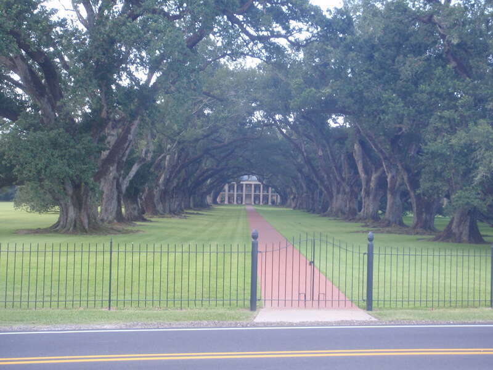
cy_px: 185
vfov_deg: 29.7
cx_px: 246
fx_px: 698
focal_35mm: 49
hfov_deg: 38.9
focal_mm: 8.89
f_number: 4.4
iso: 125
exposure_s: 1/50
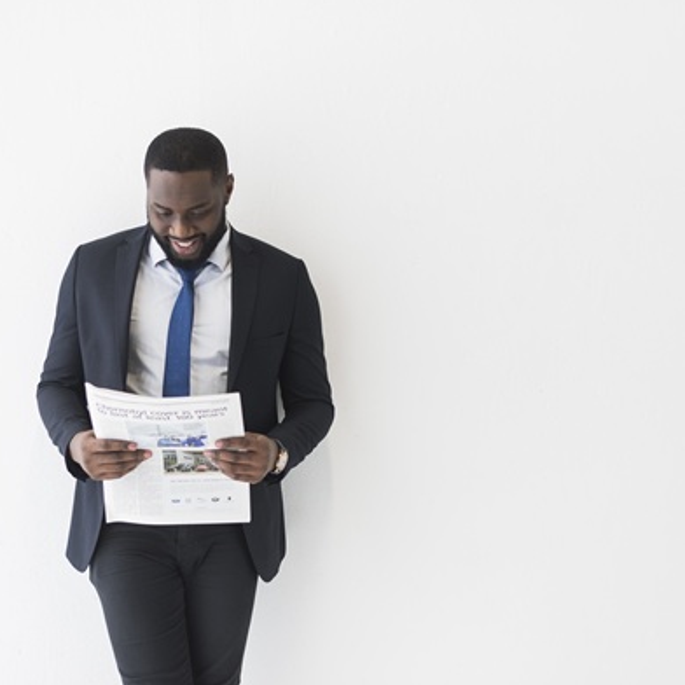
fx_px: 1455
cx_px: 344
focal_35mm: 65
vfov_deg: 26.5
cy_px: 339
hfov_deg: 26.5
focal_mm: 50
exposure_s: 1/100
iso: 400
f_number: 2.2
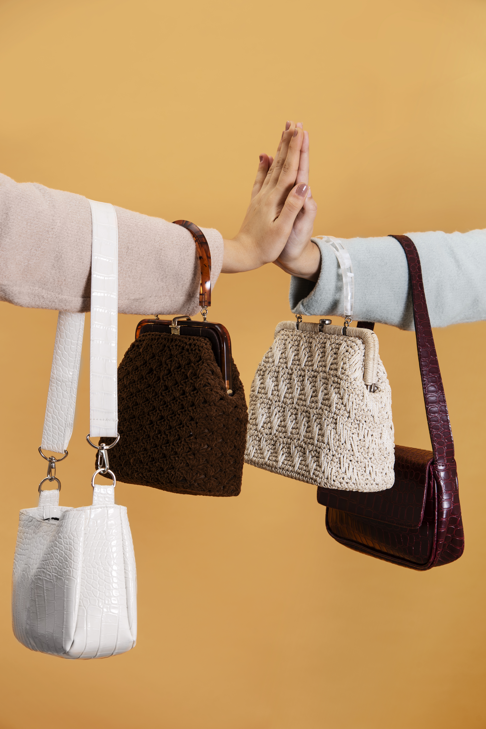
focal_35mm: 66
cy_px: 364
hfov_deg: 20.6
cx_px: 243
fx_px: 1335
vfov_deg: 30.5
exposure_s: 1/125
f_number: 8
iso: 100
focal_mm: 66
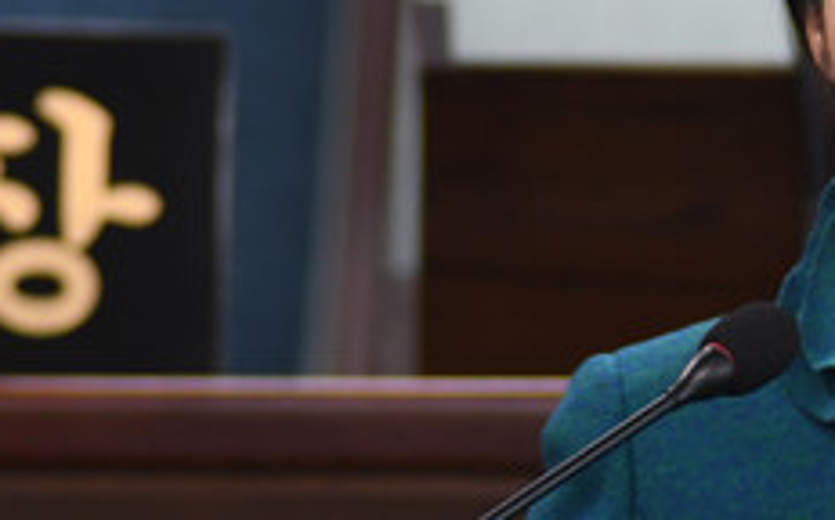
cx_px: 940
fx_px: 12939
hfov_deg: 3.7
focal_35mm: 569
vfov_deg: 2.3
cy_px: 166
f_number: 2.8
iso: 1250
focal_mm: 125
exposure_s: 1/200
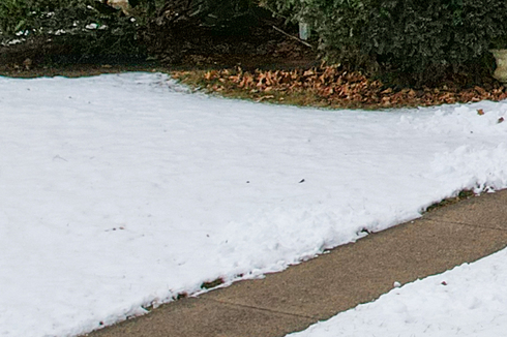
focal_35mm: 138
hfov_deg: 12.5
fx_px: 1942
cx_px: 1104
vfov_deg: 9.3
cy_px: -336
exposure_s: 1/800
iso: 100
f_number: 2.8
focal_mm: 8.38
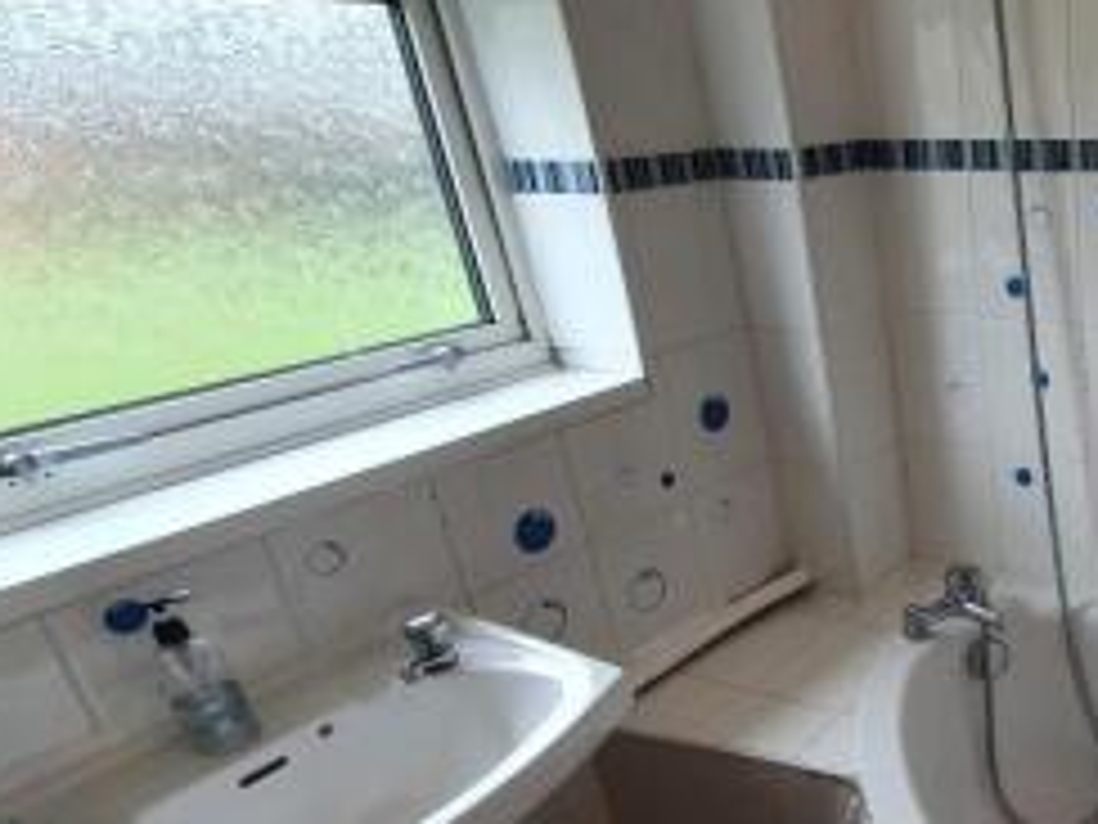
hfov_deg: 46.7
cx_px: 1141
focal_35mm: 31
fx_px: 983
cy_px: 511
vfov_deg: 45.1
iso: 64
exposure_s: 1/50
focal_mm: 1.8
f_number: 2.2
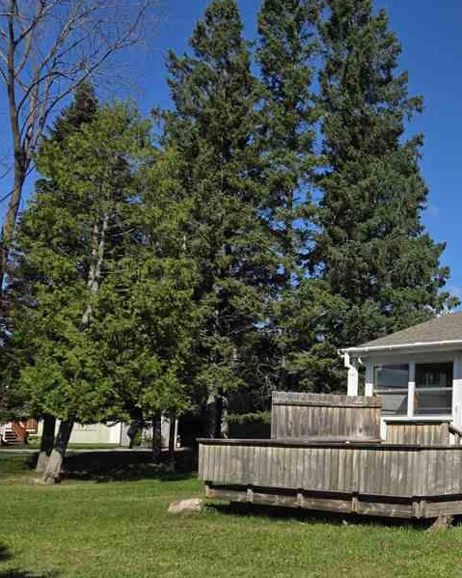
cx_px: 593
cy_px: 378
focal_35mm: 48
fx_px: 821
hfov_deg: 26.8
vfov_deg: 38.4
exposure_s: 1/7626
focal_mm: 6.3
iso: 80
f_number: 1.7
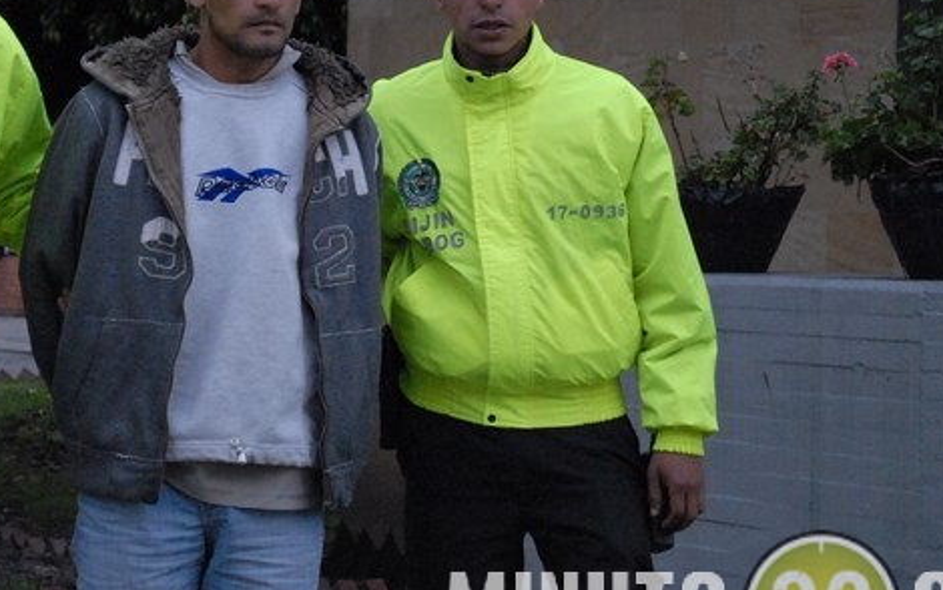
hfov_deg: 13.4
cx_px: 269
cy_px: 138
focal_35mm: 156
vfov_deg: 8.4
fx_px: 4009
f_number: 5.6
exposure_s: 1/400
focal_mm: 55
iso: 1250
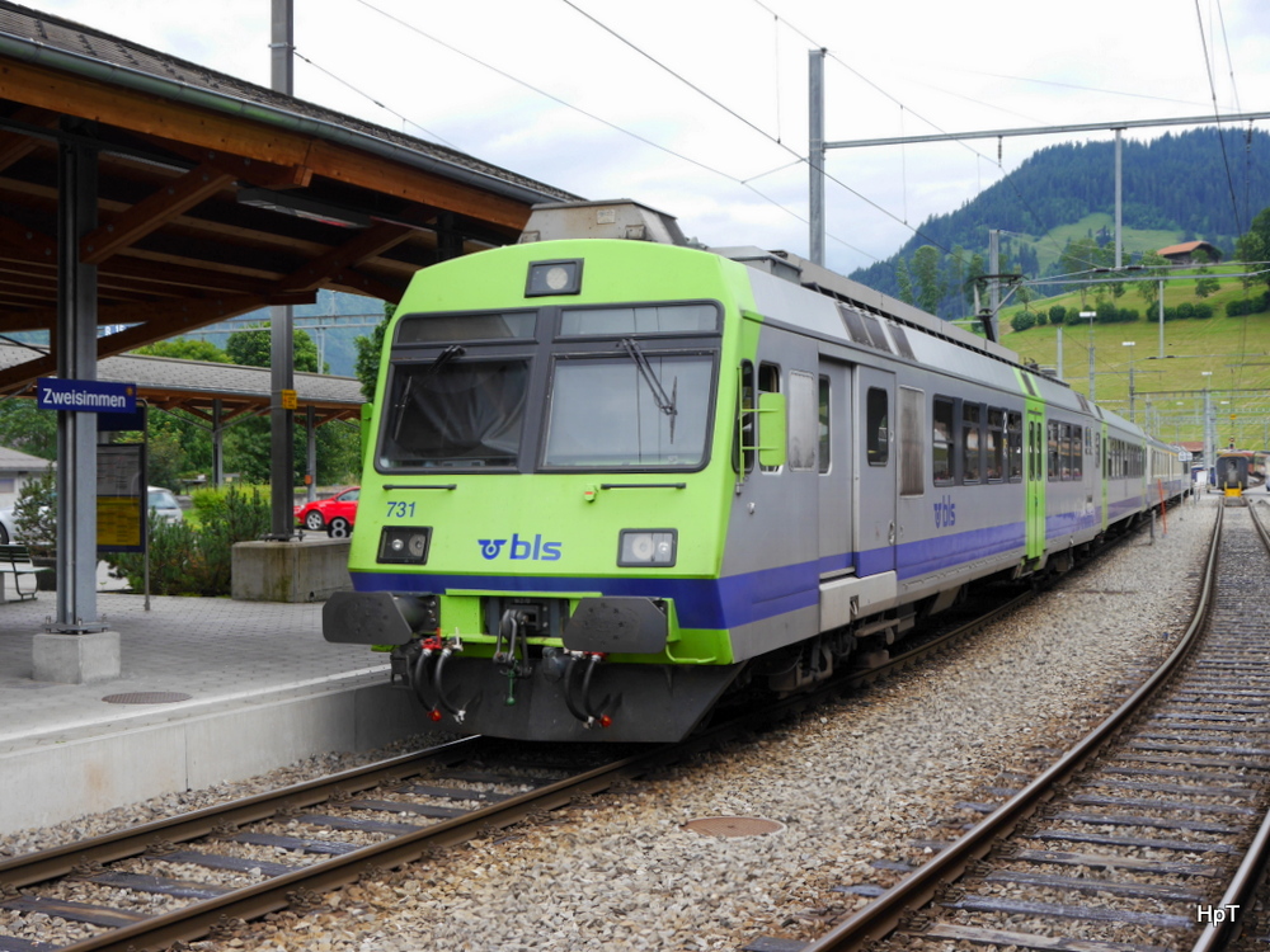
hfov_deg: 39.7
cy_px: 476
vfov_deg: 30.3
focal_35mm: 48
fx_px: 1761
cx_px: 635
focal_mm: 24
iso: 160
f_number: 5.6
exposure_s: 1/160
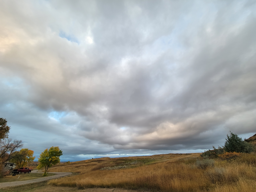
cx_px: 128
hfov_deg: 106.2
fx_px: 96
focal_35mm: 13
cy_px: 96
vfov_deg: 89.9
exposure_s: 1/210
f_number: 2.2
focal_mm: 2.2
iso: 50
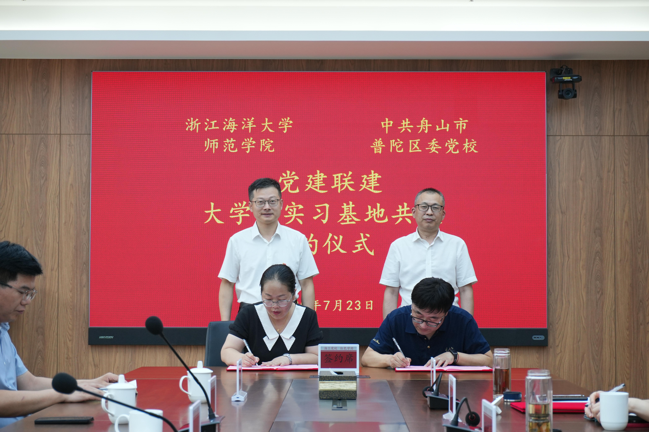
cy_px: 216
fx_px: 1352
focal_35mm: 75
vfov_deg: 18.2
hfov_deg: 27.0
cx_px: 324
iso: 500
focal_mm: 50
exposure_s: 1/80
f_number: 6.3
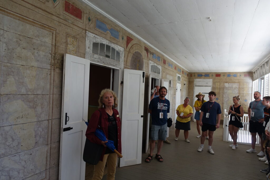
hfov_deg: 73.7
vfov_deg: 53.1
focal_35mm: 24
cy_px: 90
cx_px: 135
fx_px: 180
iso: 125
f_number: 2.8
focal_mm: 8.8
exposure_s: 1/80
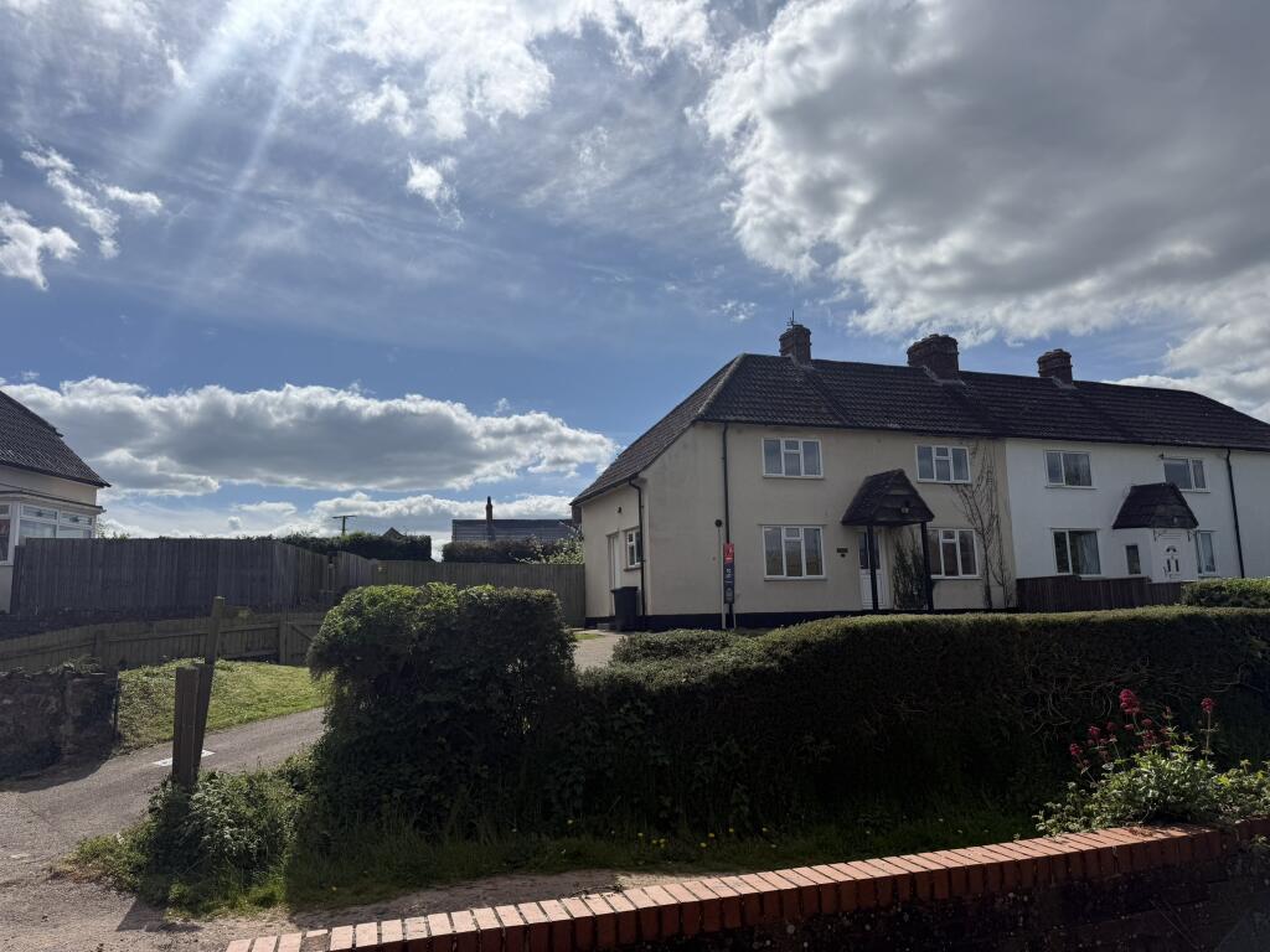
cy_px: 476
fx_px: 881
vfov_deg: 56.8
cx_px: 635
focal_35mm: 24
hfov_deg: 71.6
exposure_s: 1/14286
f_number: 1.78
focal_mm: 6.76
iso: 80
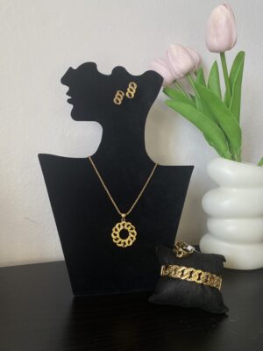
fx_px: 263
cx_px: 132
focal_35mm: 26
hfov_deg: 53.1
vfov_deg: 67.3
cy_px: 176
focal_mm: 4.25
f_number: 1.8
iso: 32
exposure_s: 1/126
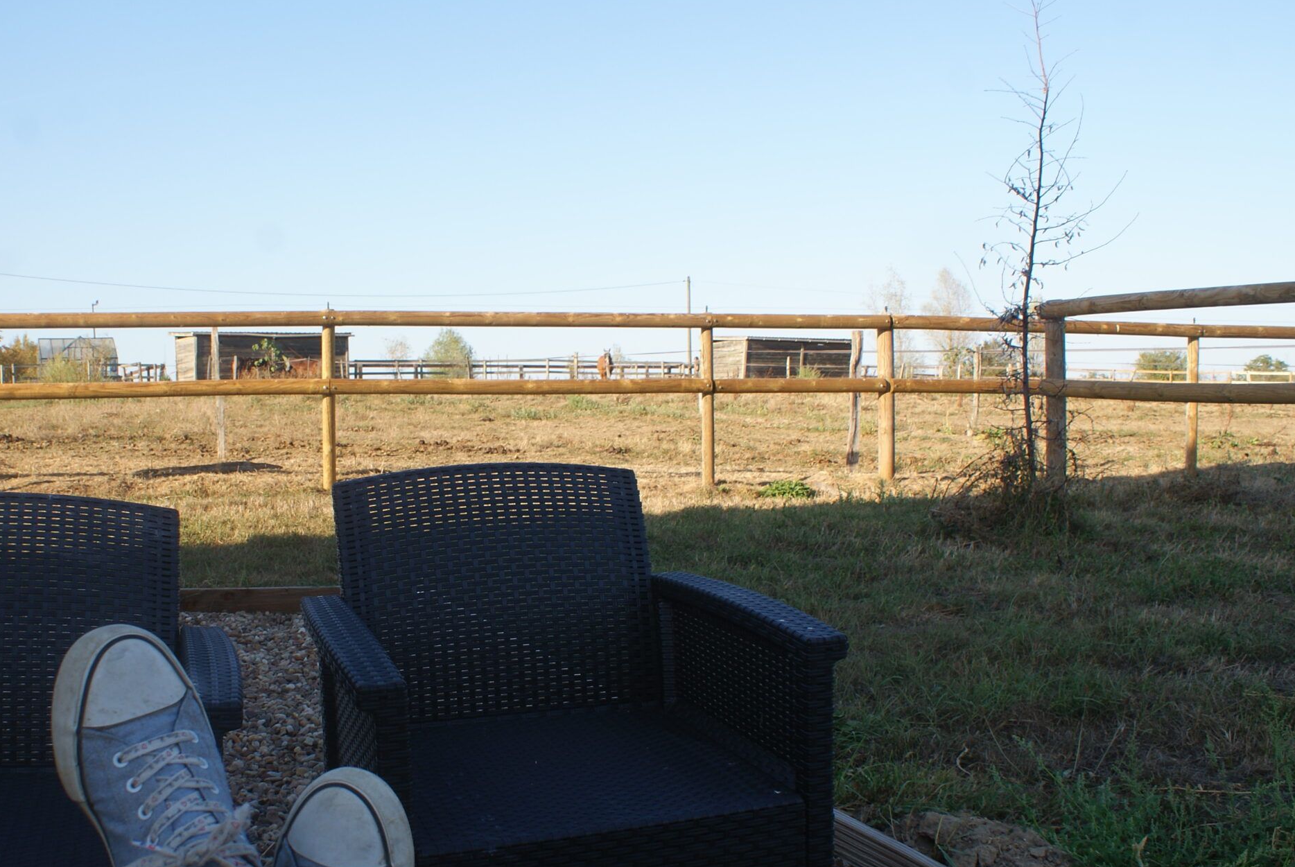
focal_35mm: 37
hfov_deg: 51.3
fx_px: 1333
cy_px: 491
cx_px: 485
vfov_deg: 36.0
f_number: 9
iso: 100
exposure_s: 1/80
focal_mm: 18
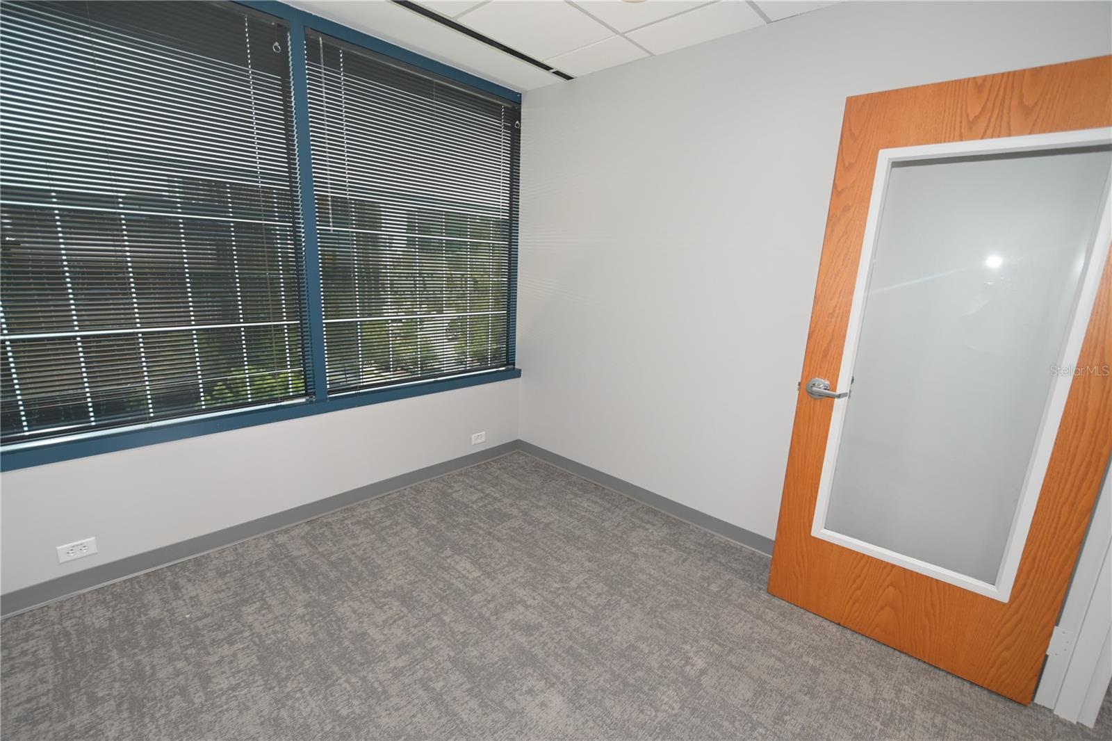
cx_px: 556
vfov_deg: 77.3
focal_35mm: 15
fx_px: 463
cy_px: 370
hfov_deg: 100.4
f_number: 4
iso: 400
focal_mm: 10
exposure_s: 1/100
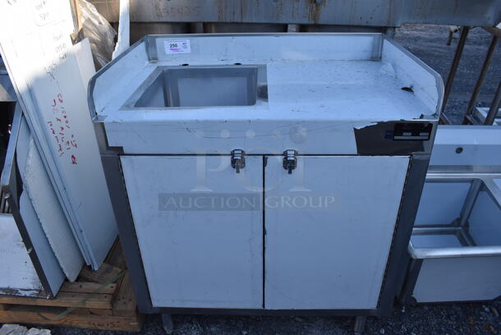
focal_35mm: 27
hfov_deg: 67.3
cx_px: 250
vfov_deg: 48.0
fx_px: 376
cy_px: 168
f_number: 7.1
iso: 200
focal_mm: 18
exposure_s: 1/320
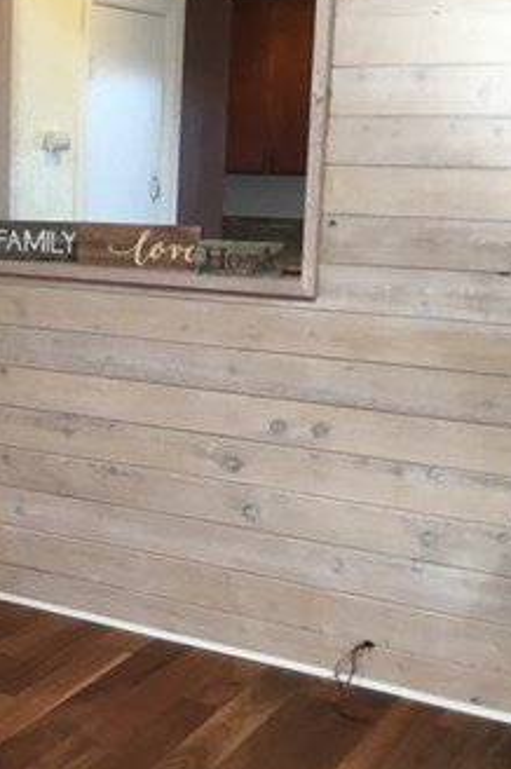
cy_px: 340
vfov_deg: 31.9
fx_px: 1344
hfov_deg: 20.8
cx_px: -2
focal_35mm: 63
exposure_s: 1/30
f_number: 2.4
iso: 40
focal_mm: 3.3
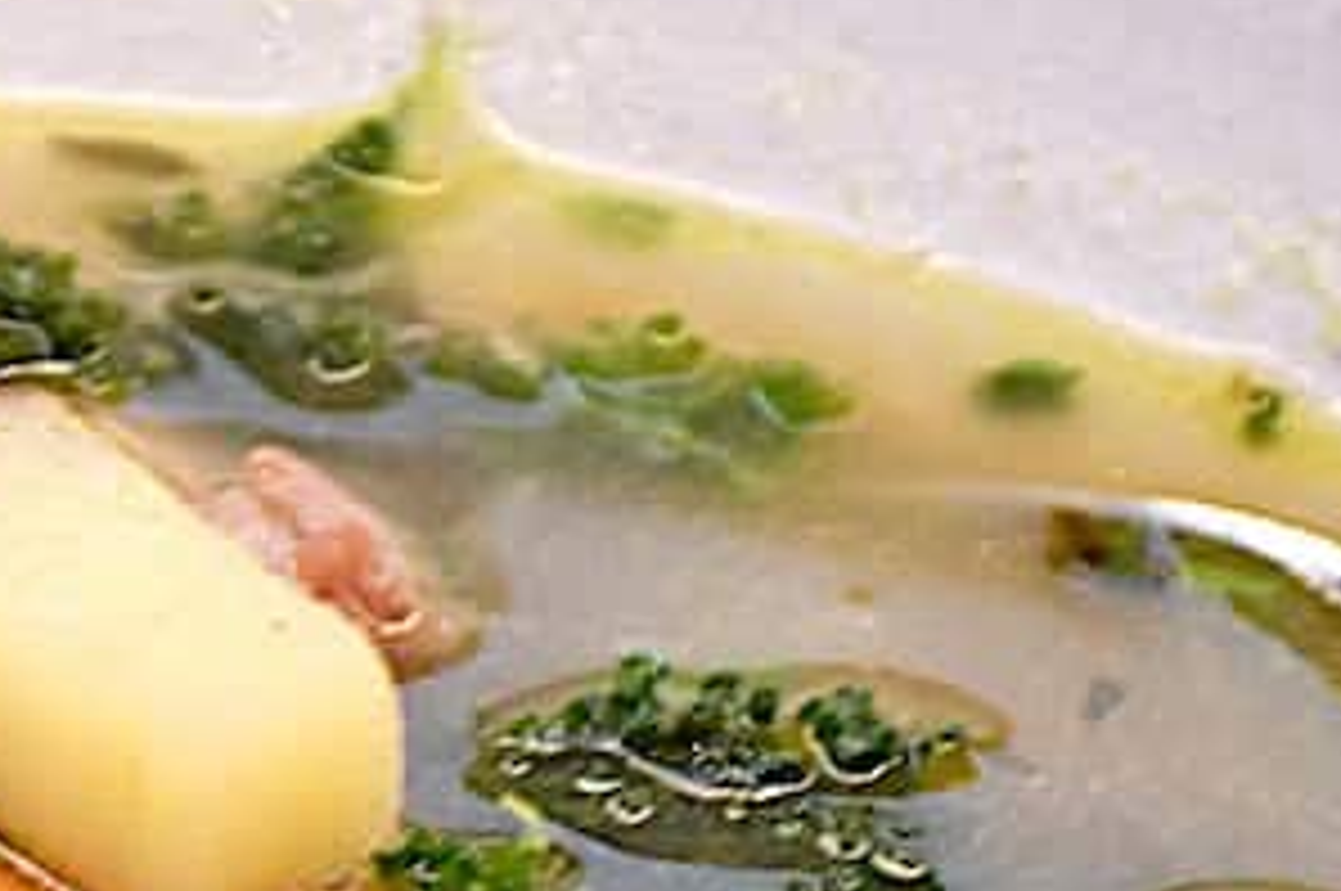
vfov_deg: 2.0
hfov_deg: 3.1
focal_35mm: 671
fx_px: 24967
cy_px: 1105
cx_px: -135
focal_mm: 130
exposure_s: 1/60
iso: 900
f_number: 5.6
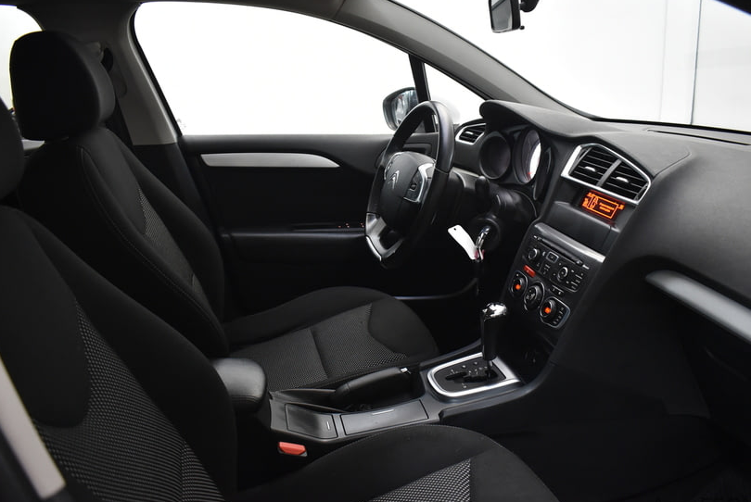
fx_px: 626
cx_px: 382
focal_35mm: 30
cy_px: 245
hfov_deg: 61.9
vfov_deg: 43.7
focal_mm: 18
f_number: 3.5
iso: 1250
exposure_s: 1/30
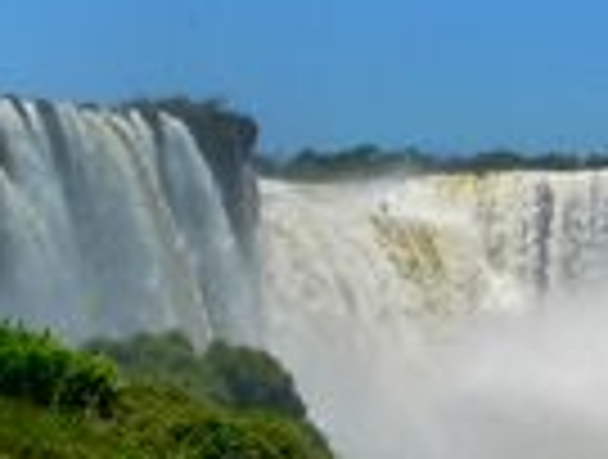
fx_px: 2342
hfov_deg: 14.0
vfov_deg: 10.8
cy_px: 691
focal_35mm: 133
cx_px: 883
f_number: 5.6
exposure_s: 1/800
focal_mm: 6
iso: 80
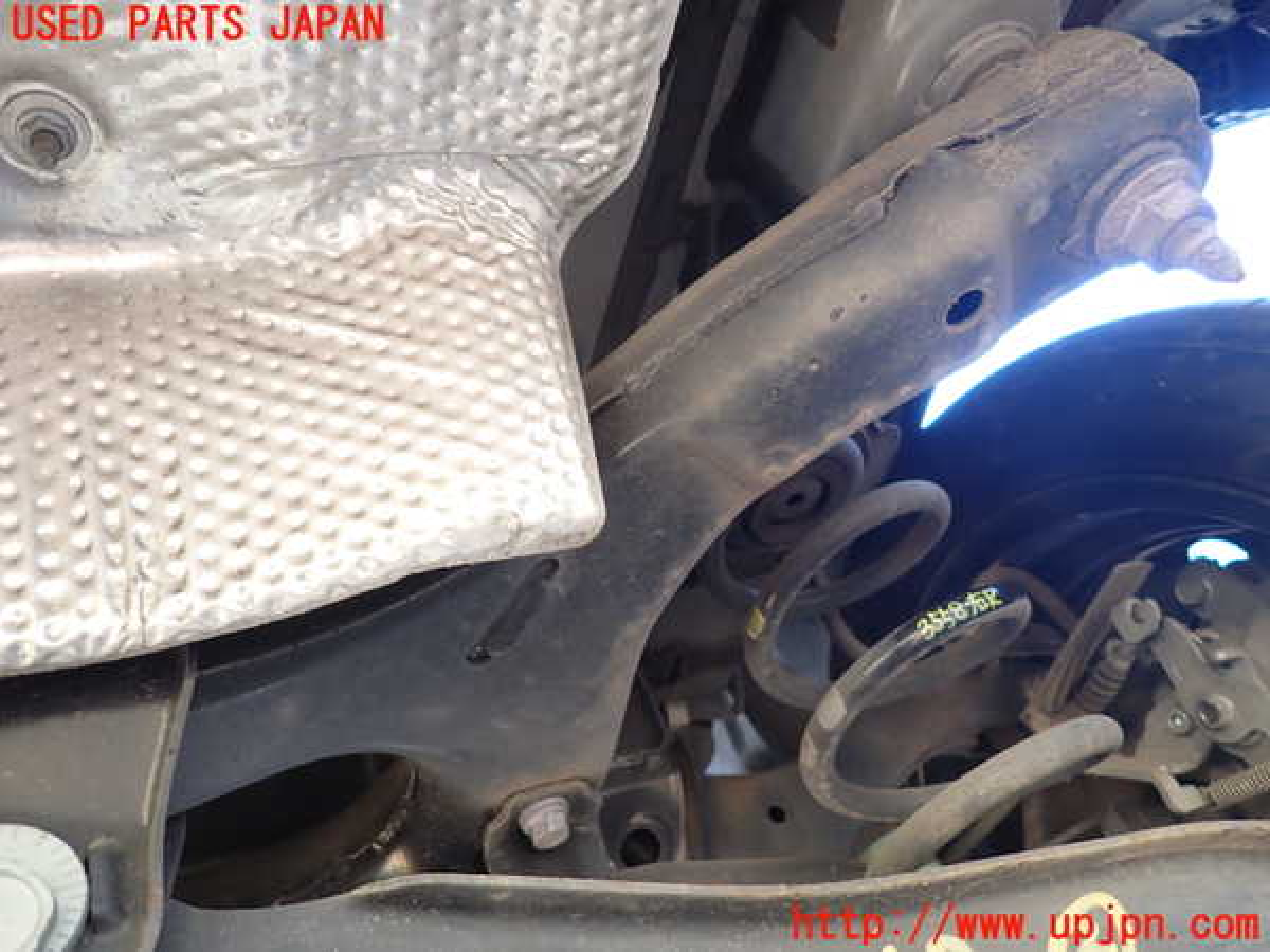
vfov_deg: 54.9
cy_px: 476
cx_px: 635
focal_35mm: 25
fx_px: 917
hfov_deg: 69.4
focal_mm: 4.5
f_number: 2
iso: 200
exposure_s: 1/60
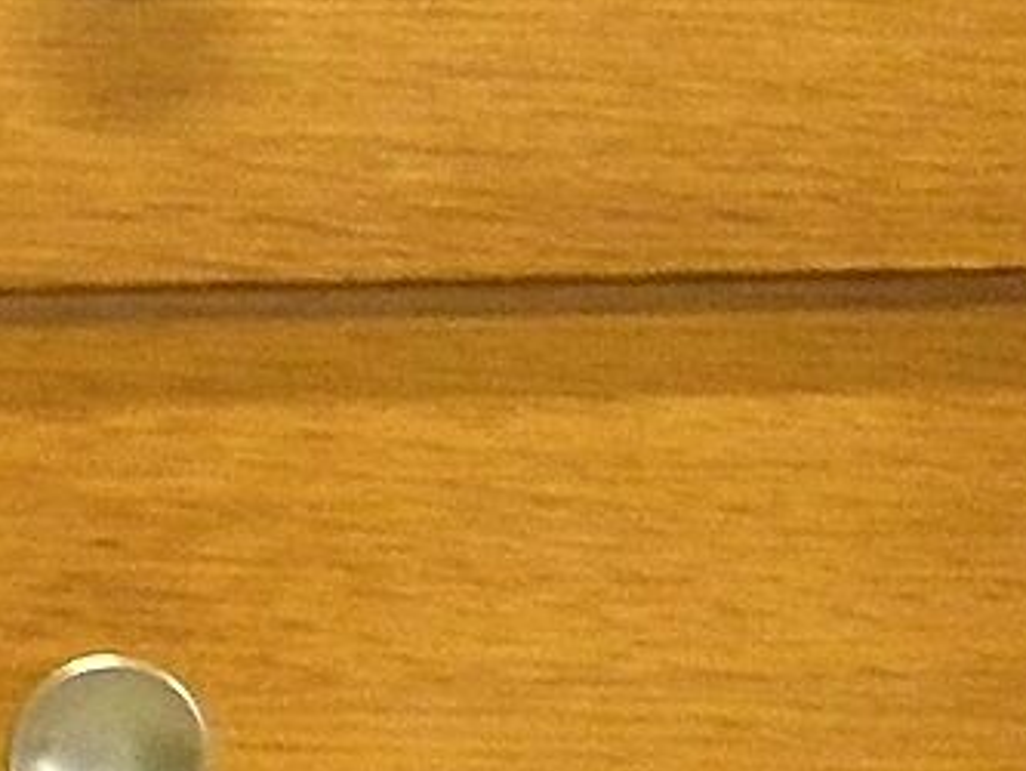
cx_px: -1639
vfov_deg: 3.3
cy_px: 1224
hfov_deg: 4.3
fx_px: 13461
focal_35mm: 454
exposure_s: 1/8
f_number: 4.1
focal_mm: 10.6
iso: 400
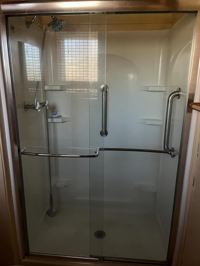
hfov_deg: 53.1
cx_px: 100
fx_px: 200
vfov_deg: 67.3
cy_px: 133
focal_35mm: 26
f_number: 1.6
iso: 640
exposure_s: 1/30
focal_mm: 5.1
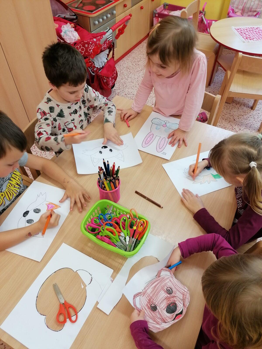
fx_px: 272
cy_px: 174
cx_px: 131
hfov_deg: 51.4
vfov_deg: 65.3
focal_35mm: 27
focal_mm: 4.75
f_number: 1.8
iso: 100
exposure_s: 1/50
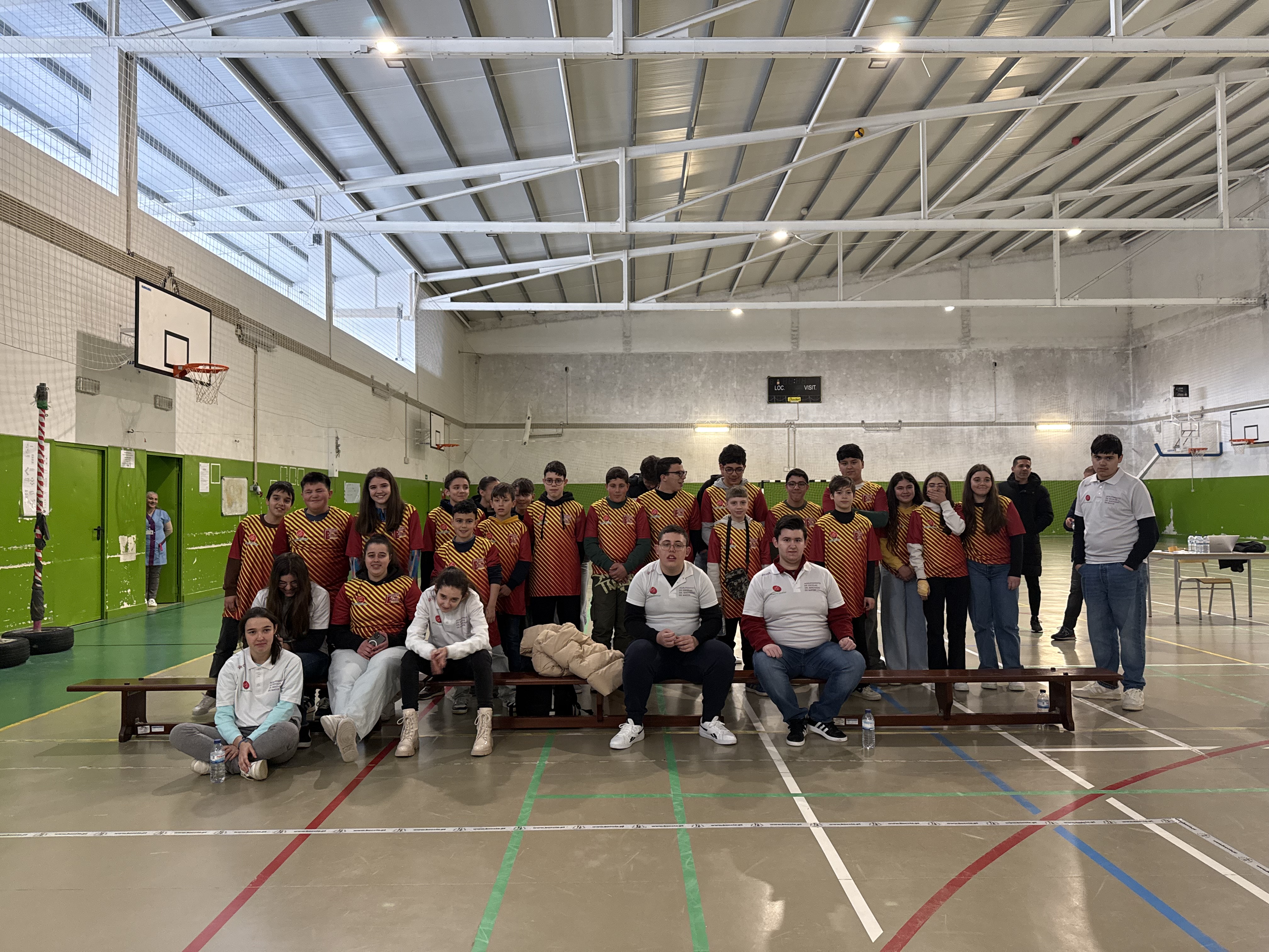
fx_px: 880
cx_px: 634
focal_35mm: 24
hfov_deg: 71.6
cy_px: 476
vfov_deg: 56.8
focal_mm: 6.76
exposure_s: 1/50
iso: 250
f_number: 1.78
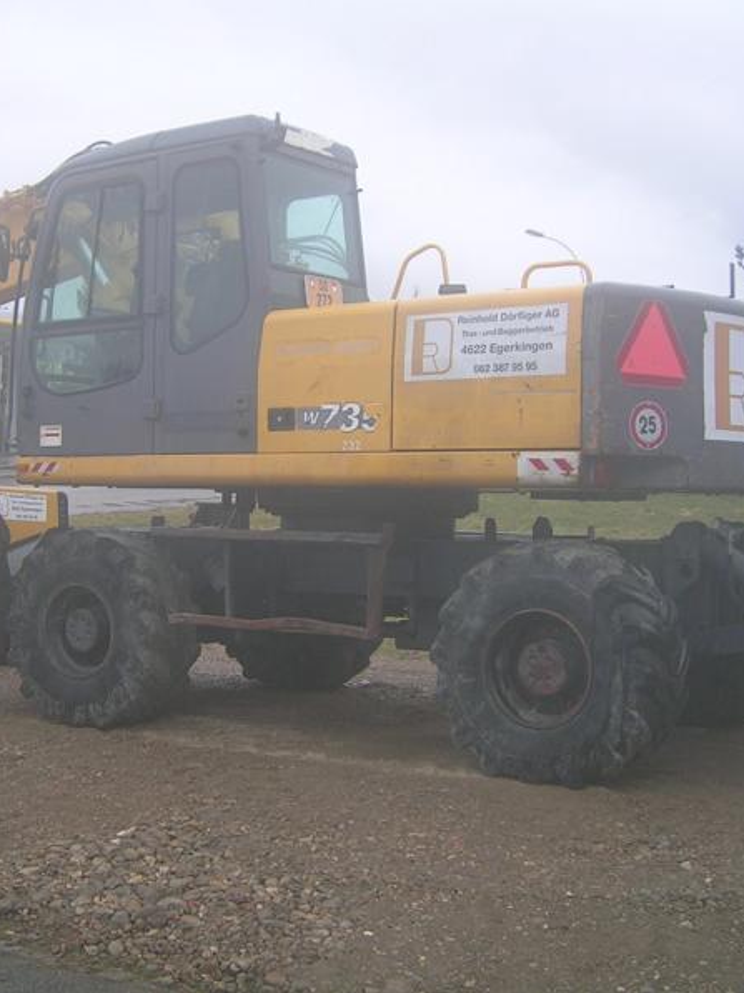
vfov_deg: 40.4
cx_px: 276
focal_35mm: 47
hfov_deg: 30.7
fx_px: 1347
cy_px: 495
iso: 50
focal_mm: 5.4
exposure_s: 1/89
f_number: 2.8
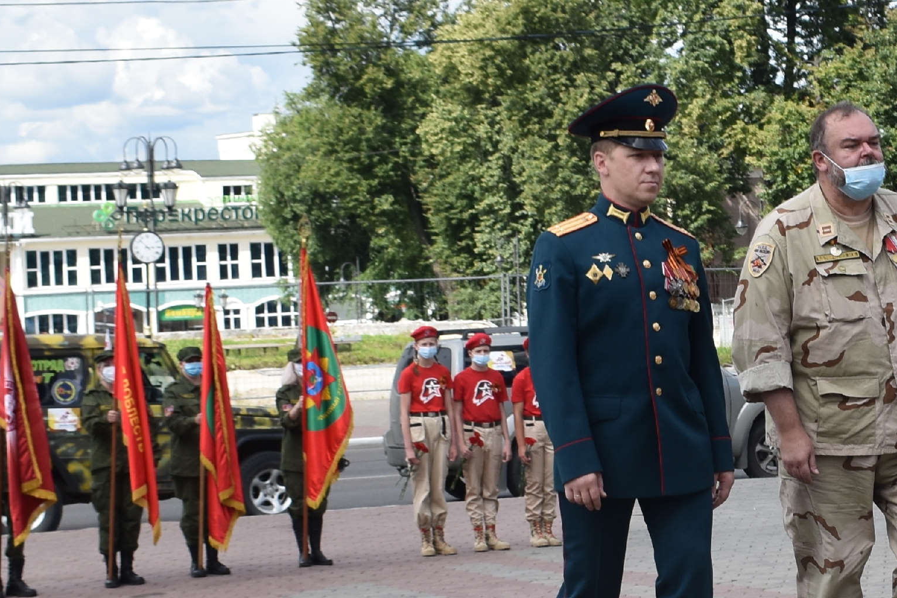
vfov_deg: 10.8
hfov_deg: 15.7
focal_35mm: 127
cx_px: 980
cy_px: 483
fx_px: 3165
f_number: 8
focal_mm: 26
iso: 110
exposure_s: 1/250
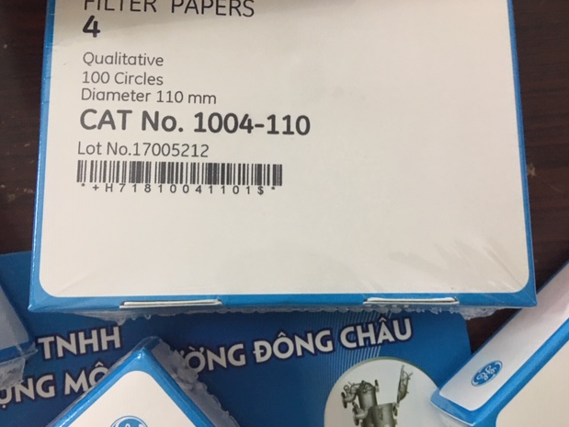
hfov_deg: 60.0
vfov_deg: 46.8
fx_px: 493
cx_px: 279
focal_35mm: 30
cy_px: 209
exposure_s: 1/8
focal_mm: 4.15
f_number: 2.2
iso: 125
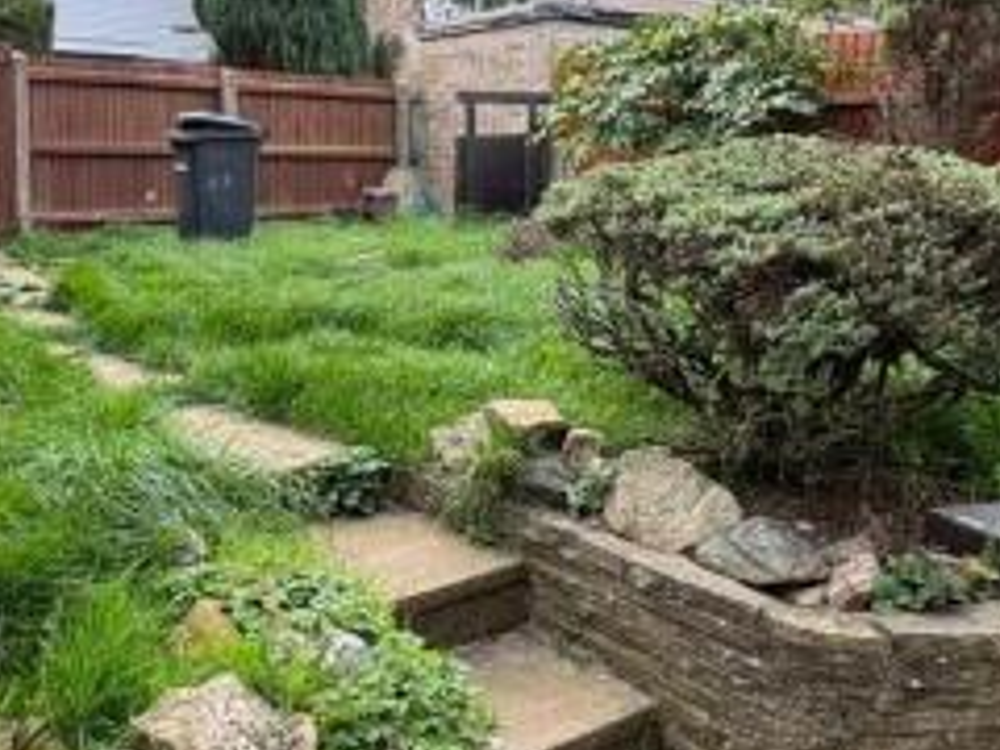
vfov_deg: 41.5
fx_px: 982
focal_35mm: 34
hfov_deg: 52.6
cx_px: 306
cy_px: 290
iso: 40
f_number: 2.2
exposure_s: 1/104
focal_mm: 2.22
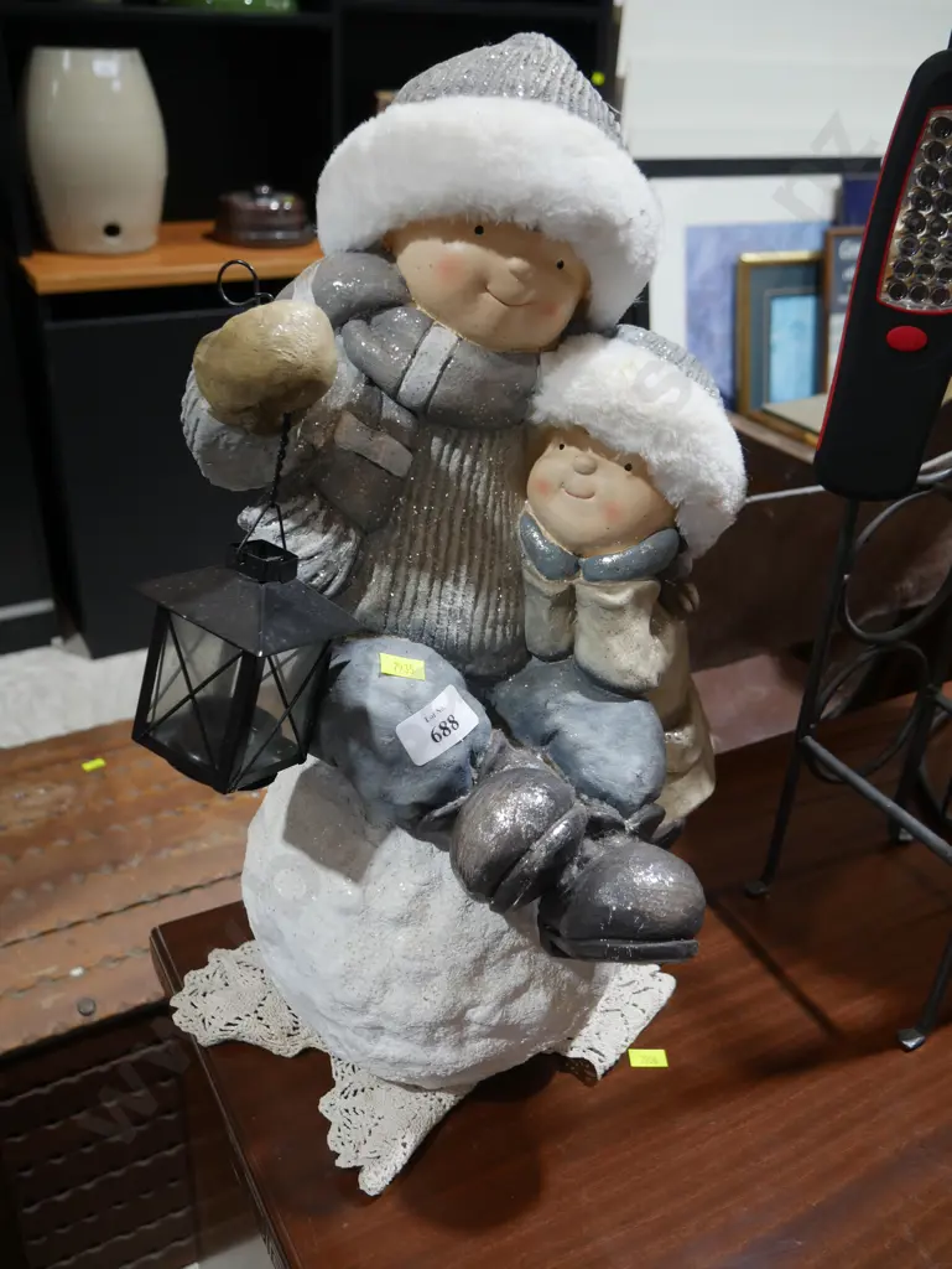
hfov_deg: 46.8
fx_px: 1099
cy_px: 634
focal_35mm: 30
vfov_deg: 59.9
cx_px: 476
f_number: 3.6
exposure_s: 1/60
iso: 320
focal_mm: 15
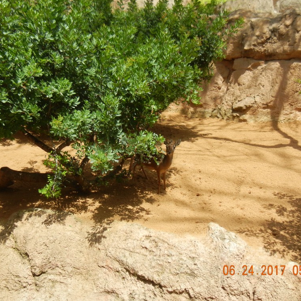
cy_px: 149
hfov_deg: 46.0
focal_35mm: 36
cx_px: 144
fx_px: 354
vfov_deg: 46.0
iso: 160
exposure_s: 1/973
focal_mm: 5.4
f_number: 3.5
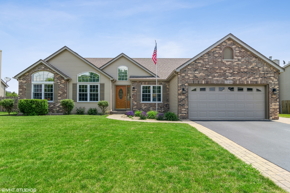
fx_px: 153
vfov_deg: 64.6
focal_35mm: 19
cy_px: 96
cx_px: 145
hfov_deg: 86.9
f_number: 9
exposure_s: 1/200
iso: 100
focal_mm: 13
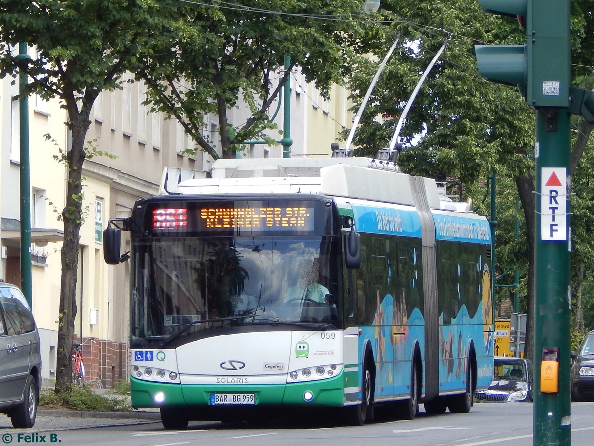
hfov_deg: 7.1
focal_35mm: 279
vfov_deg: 5.3
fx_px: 4788
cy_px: 223
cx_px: 297
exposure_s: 1/200
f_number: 5.7
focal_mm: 50.1
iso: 125
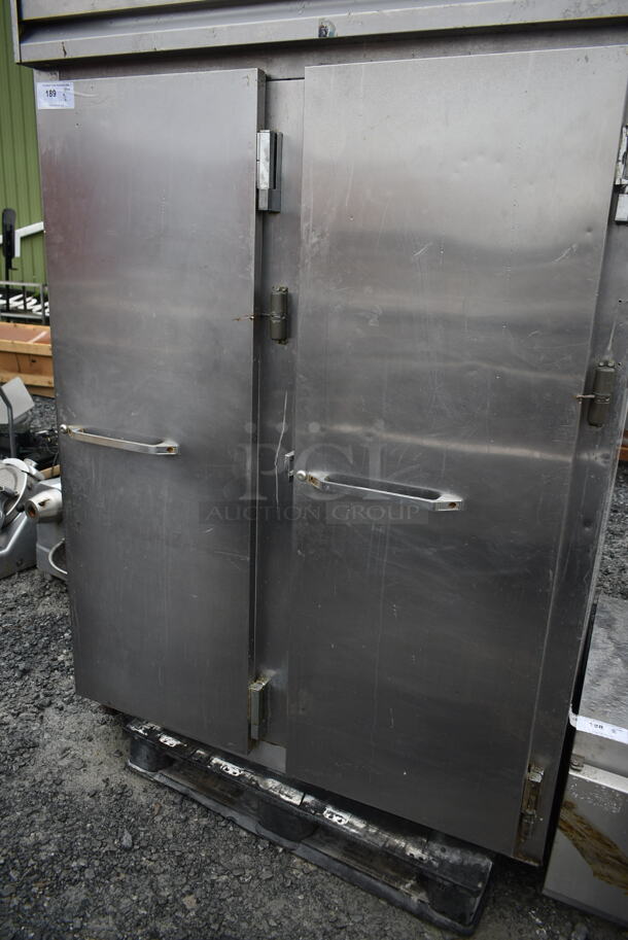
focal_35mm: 27
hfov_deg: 48.0
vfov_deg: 67.3
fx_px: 705
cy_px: 470
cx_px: 314
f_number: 4
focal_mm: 18
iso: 100
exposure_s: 1/80
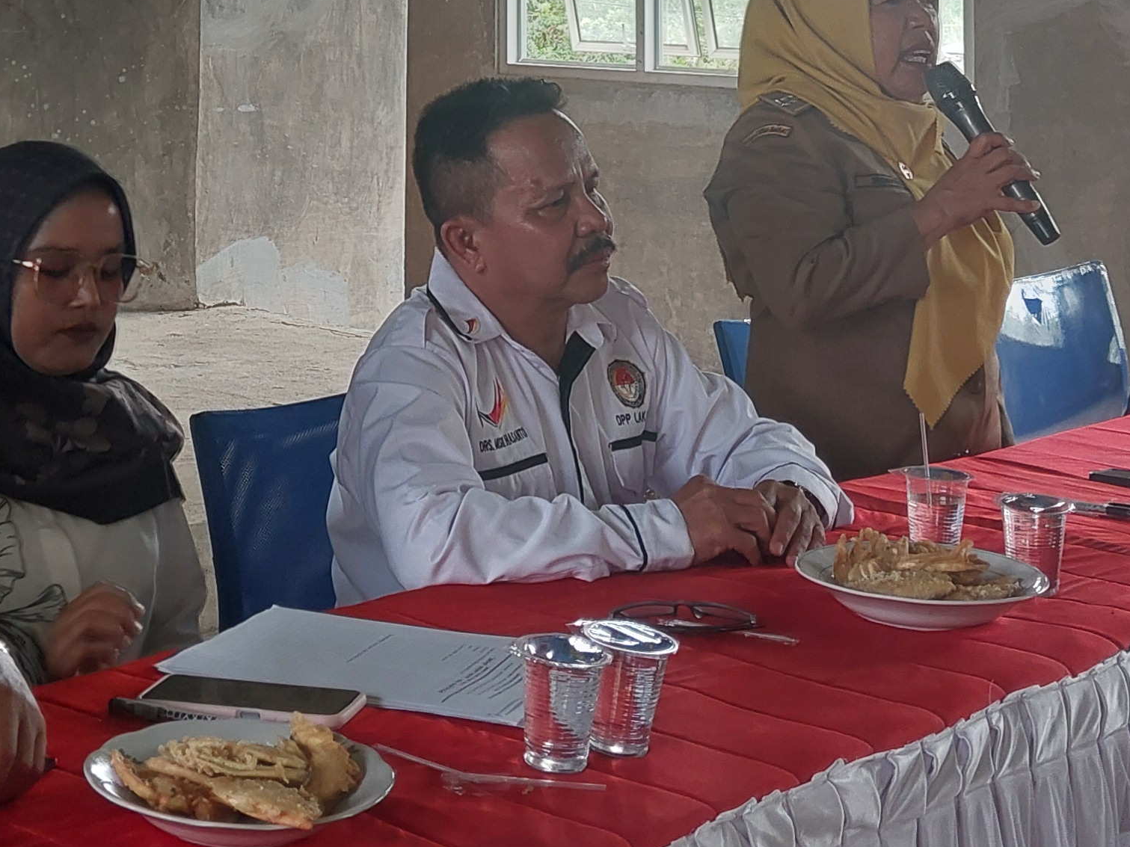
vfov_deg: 17.5
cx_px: 277
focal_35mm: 81
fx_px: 2644
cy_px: -99
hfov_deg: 23.9
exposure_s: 1/50
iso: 40
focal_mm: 4.6
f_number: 1.8
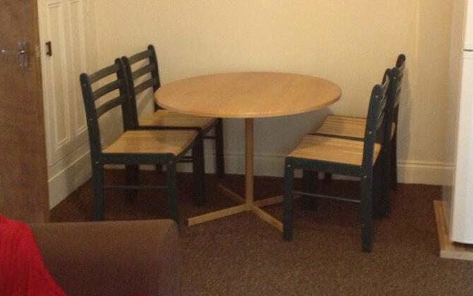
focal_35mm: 57
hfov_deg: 35.5
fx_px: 735
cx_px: 294
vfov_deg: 22.6
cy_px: 80
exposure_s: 1/15
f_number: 2.4
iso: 500
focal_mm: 4.28
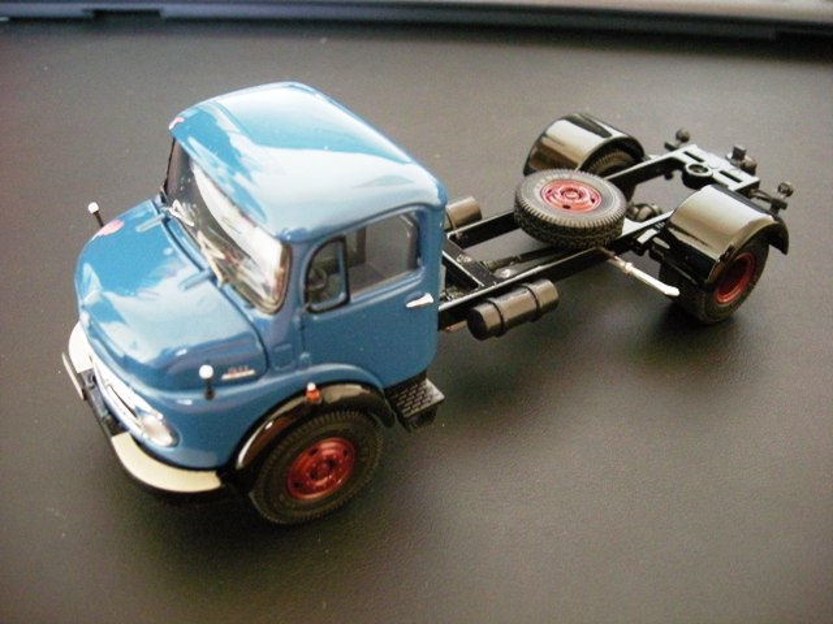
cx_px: 416
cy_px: 312
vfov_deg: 40.7
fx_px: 842
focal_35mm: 35
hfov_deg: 52.6
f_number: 2.8
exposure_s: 1/8
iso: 514
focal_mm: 5.7
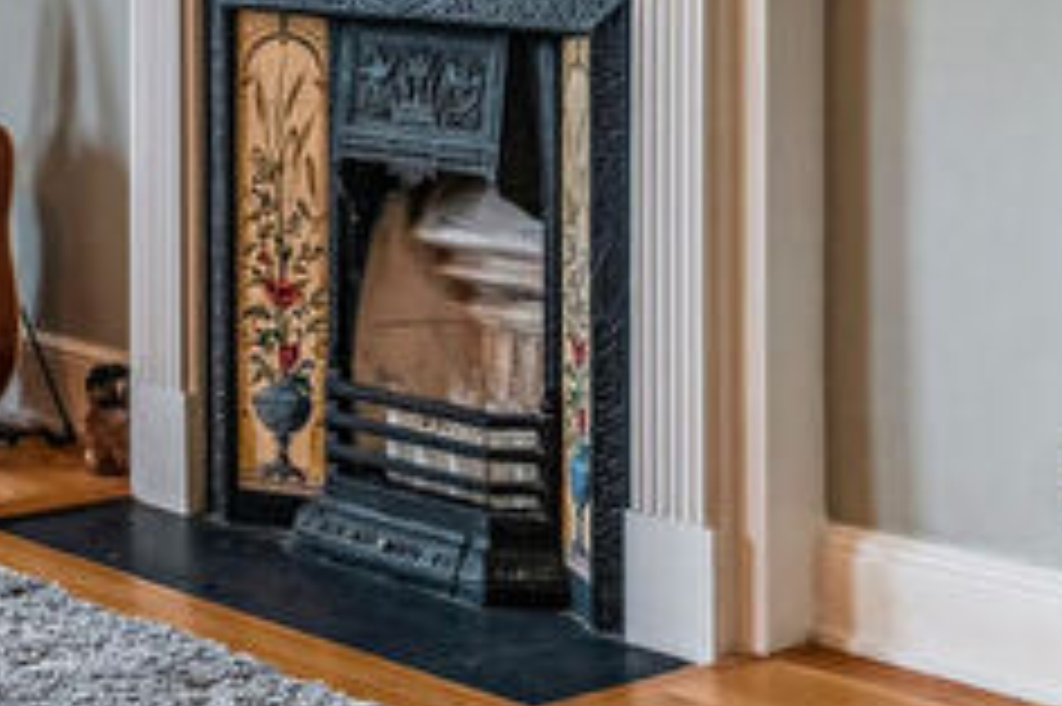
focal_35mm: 104
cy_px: -146
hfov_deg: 18.1
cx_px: -392
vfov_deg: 12.8
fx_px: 3066
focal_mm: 35
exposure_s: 1/15
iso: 500
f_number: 5
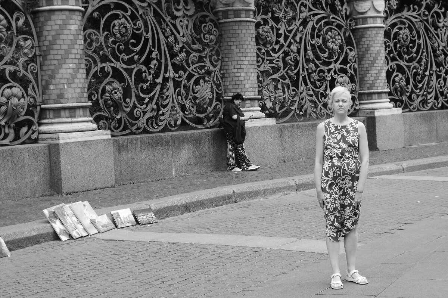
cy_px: 149
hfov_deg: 33.4
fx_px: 746
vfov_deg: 22.6
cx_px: 224
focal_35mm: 60
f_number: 7.1
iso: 200
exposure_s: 1/200
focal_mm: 40
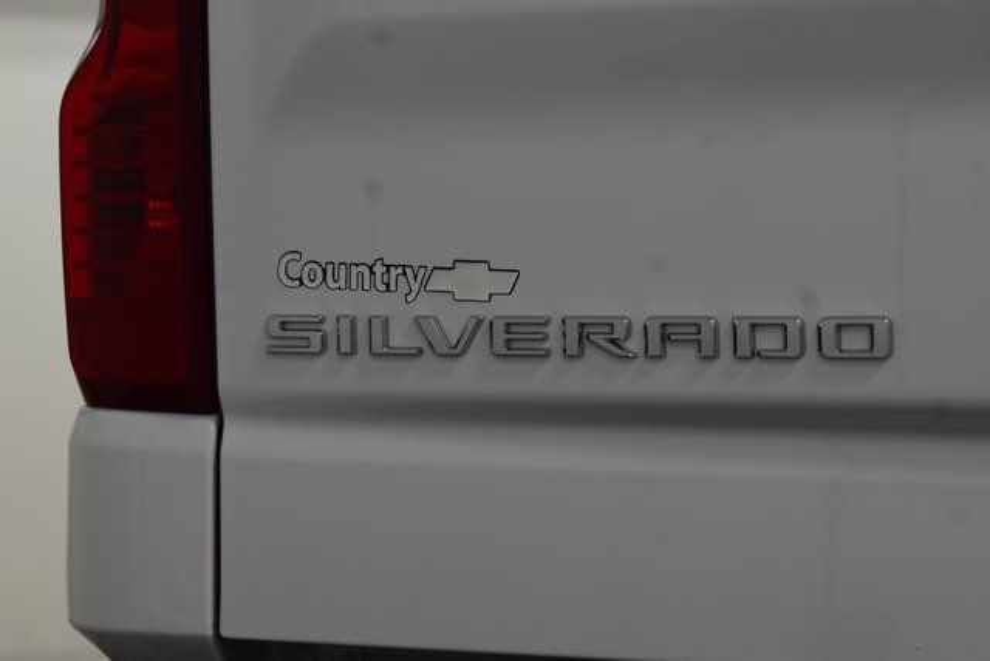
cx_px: 495
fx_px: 2888
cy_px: 330
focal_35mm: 105
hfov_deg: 19.5
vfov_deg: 13.0
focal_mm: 70
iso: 500
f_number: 7.1
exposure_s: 1/30
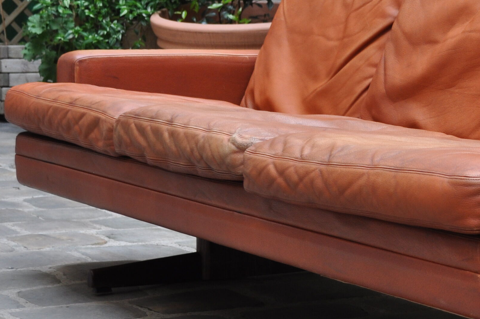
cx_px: 562
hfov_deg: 15.4
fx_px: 1718
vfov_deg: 10.6
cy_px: 151
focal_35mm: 129
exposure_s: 1/125
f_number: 5.6
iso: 320
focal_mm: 32
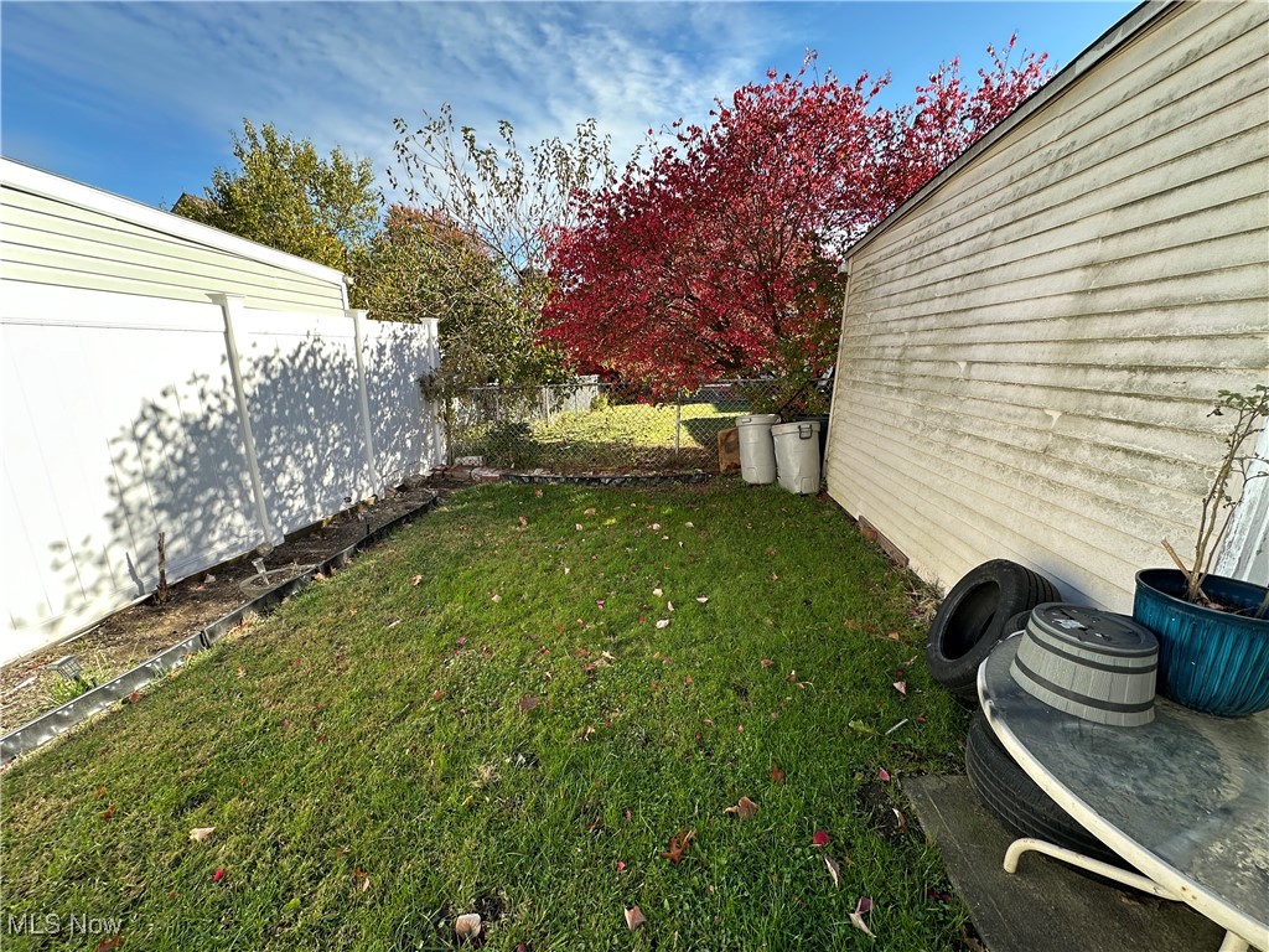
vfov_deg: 85.7
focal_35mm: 14
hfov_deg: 102.1
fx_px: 513
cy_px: 476
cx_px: 634
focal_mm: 2.22
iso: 40
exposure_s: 1/326
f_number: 2.2
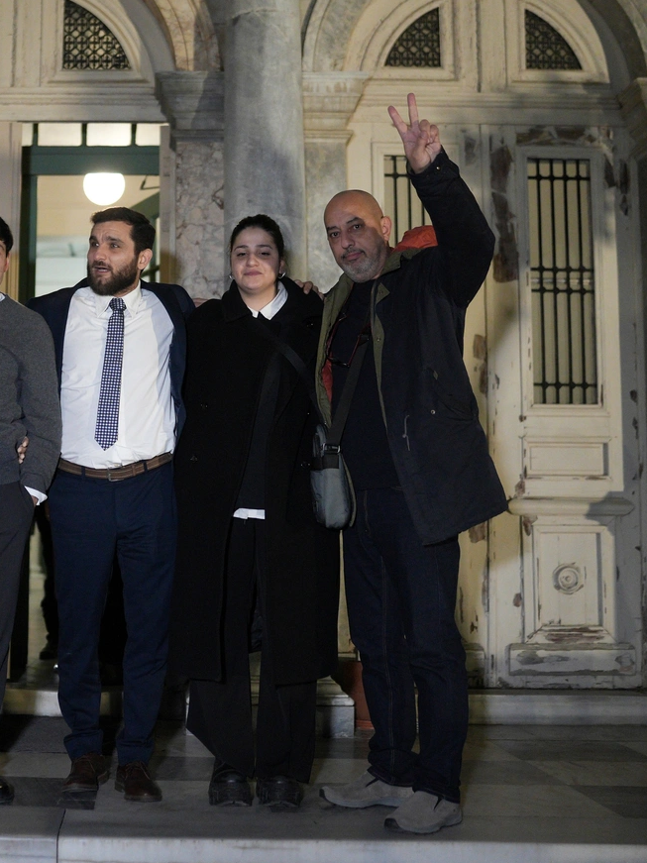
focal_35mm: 51
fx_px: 1271
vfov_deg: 37.5
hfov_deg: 27.7
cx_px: 93
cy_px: 432
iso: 4000
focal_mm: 35
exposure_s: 1/400
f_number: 1.4
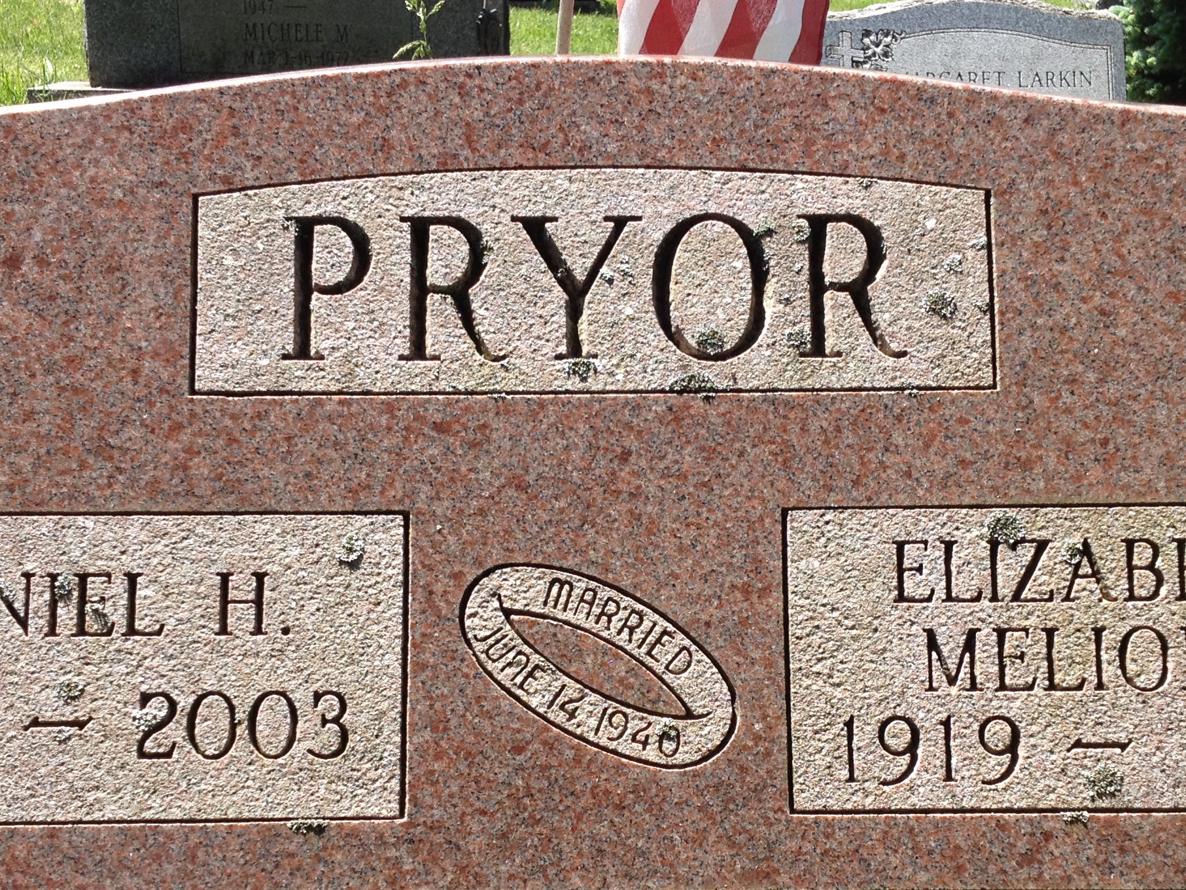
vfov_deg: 23.1
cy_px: 643
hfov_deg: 30.7
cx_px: 614
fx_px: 2159
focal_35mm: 63
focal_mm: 4.28
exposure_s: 1/657
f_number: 2.4
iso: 64
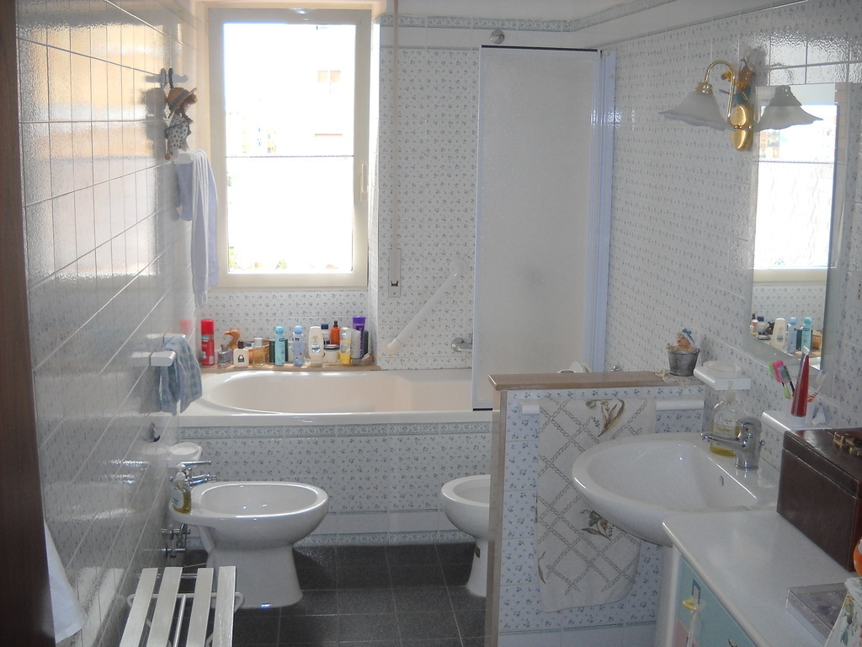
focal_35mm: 41
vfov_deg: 35.1
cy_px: 324
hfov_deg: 45.8
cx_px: 431
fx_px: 1021
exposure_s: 1/76
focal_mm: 6.72
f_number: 3.1
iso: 64
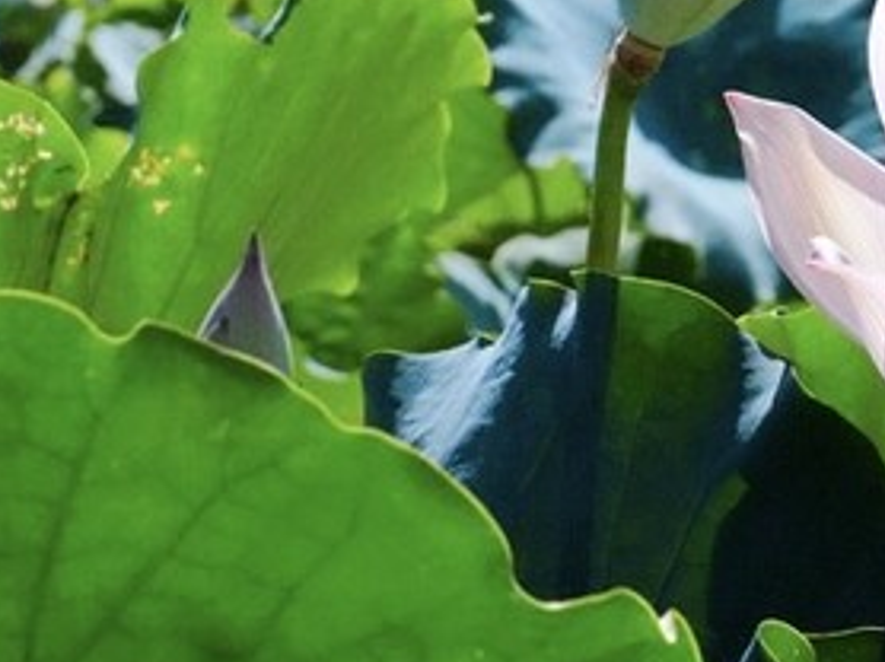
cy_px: 19
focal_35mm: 200
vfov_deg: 7.4
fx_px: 5109
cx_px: 411
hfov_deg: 9.9
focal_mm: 68
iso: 6400
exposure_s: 1/6400
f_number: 13
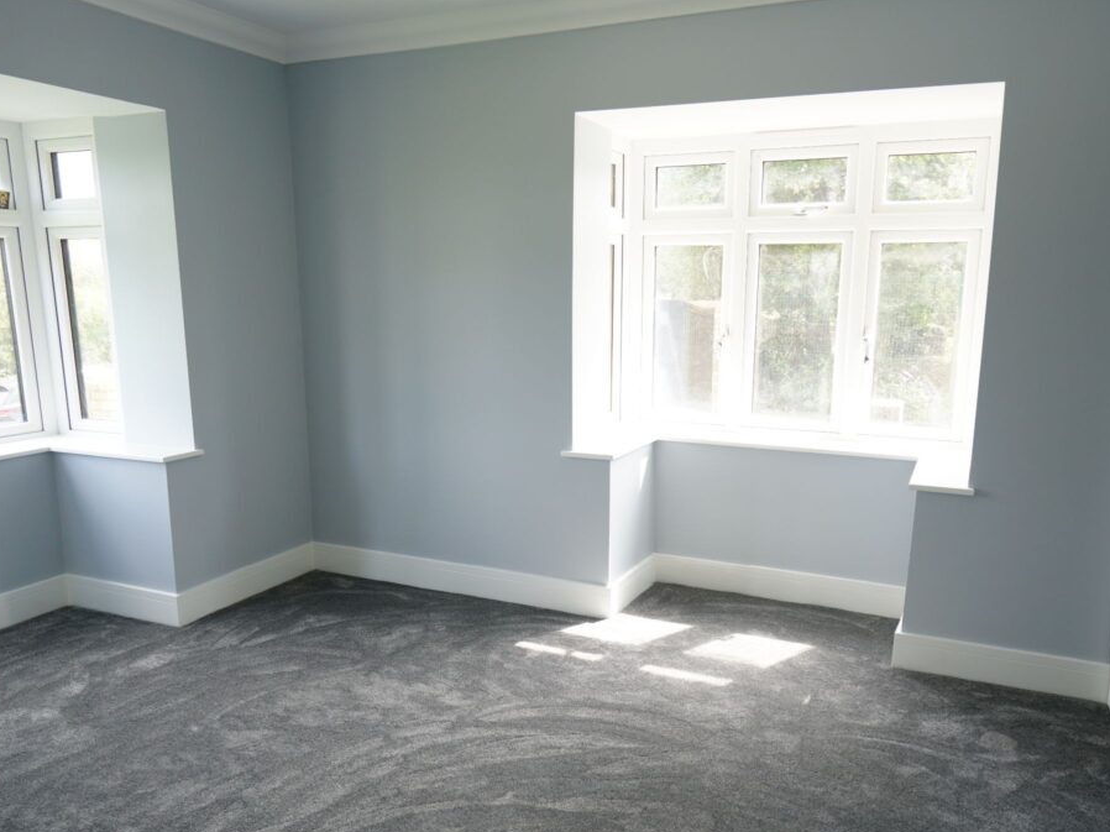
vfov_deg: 51.2
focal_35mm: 27
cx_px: 572
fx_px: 866
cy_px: 473
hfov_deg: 65.3
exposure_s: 1/160
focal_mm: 21
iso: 400
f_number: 4
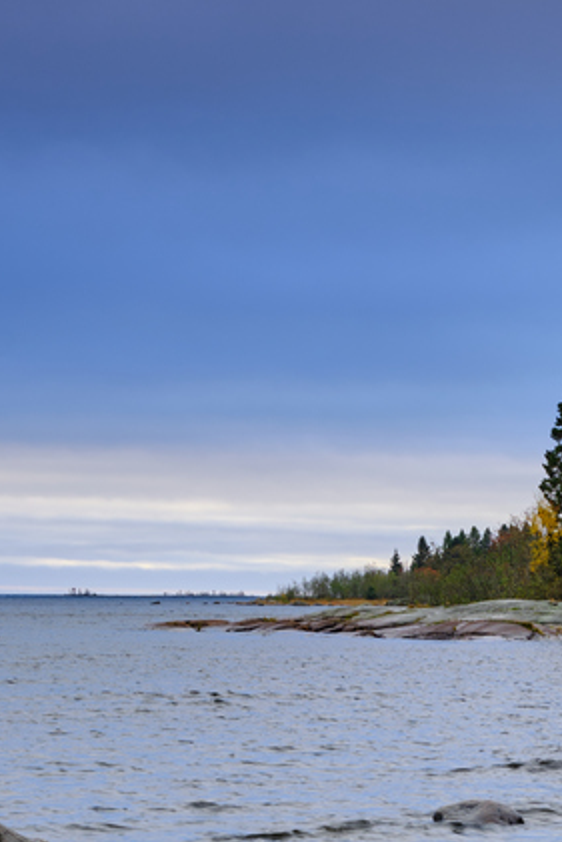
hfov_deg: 11.9
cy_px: 736
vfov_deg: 17.7
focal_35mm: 114
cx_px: 532
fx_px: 2667
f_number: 11
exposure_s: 1/7.69
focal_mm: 33
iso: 160
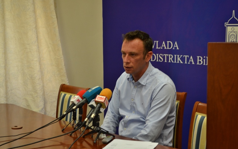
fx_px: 383
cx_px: 117
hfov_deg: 34.5
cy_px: 78
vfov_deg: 22.0
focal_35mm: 59
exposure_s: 1/40
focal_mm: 38
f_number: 5
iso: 400
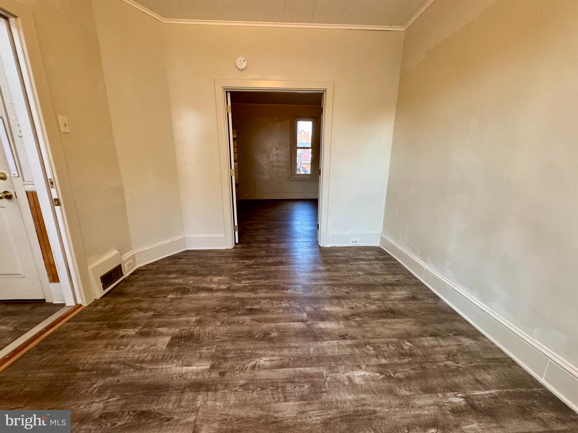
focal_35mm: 14
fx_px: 234
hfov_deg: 102.1
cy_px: 216
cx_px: 289
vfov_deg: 85.7
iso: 320
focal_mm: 2.22
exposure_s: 1/120
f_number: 2.2
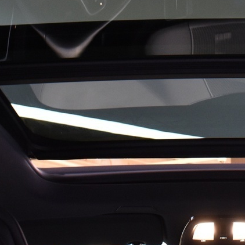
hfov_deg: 19.4
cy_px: -1
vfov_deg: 19.2
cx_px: 217
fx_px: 705
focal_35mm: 88
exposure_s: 1/13
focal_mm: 18
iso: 1250
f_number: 5
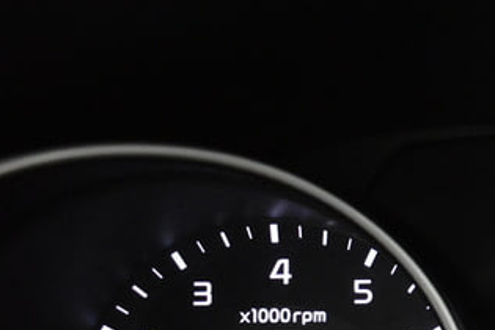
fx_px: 1416
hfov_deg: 18.0
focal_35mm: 103
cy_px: 409
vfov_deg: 12.9
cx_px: 706
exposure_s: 1/60
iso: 4500
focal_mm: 24
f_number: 3.8
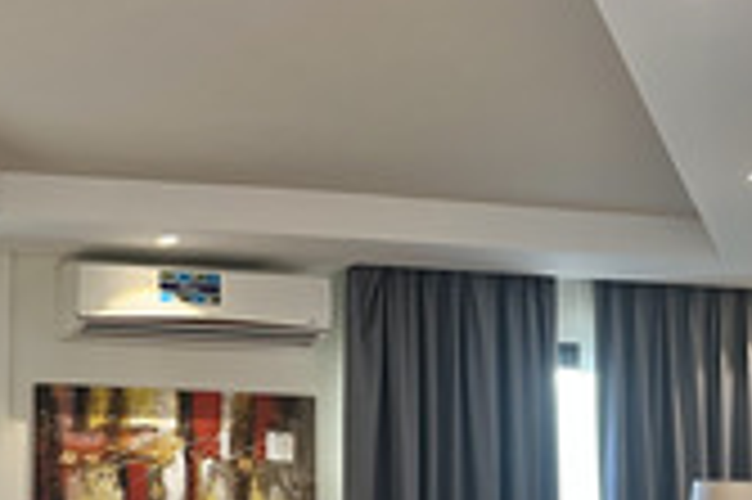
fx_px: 1544
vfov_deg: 18.1
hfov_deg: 24.8
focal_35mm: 74
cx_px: -142
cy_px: 430
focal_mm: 5.7
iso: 125
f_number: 1.5
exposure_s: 1/50
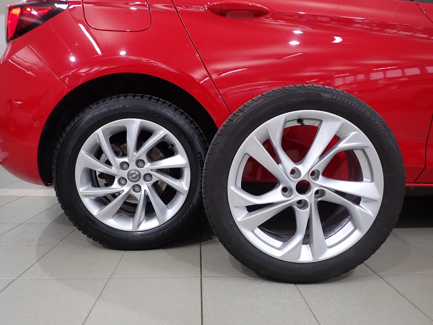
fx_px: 313
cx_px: 216
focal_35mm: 25
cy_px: 162
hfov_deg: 69.4
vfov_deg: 54.9
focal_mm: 4.5
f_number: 2
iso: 200
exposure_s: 1/60
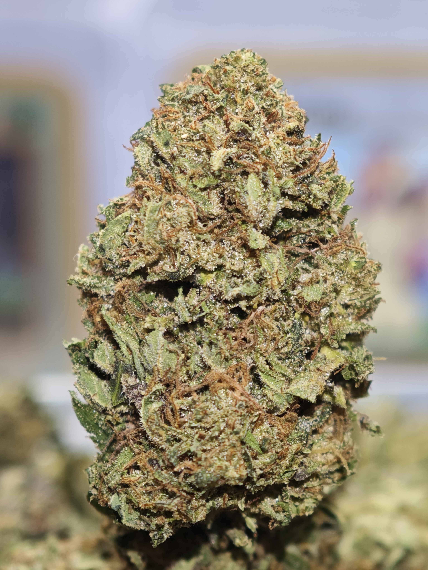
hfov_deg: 10.6
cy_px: 285
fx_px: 2308
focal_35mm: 140
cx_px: 214
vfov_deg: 14.1
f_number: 1.8
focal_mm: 11.5
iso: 100
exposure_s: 1/100
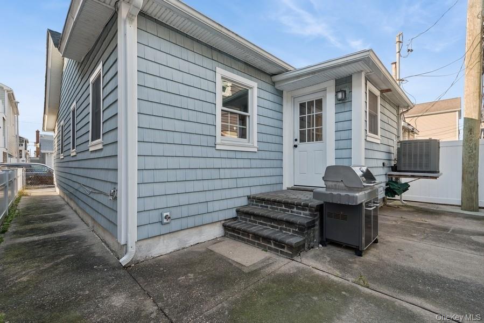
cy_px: 162
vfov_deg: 73.8
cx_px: 242
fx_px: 215
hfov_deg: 96.7
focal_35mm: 16
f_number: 11
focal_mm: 16
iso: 100
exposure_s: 1/15
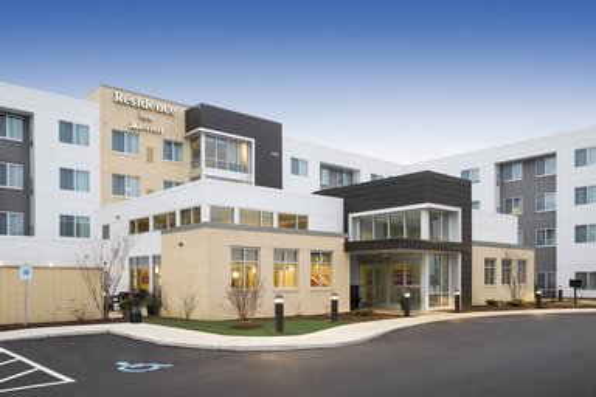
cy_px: 198
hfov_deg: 60.3
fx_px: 513
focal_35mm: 31
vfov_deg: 42.3
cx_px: 298
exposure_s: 1
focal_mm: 31
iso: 64
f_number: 8
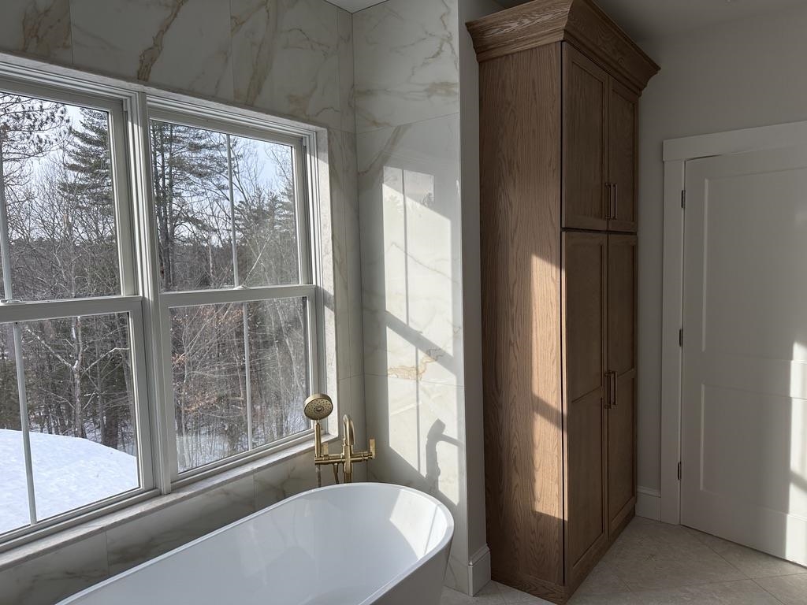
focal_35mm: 24
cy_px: 302
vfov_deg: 56.8
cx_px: 404
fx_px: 560
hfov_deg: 71.6
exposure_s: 1/1009
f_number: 1.78
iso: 80
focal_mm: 6.86
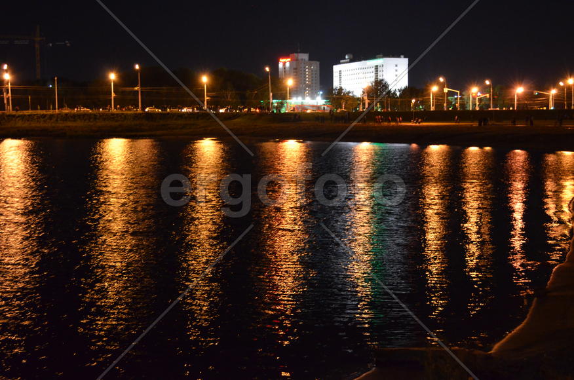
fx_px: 764
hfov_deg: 41.2
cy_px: 190
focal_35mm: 48
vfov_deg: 27.9
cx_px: 287
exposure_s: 1/6
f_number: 4.8
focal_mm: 32
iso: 3200
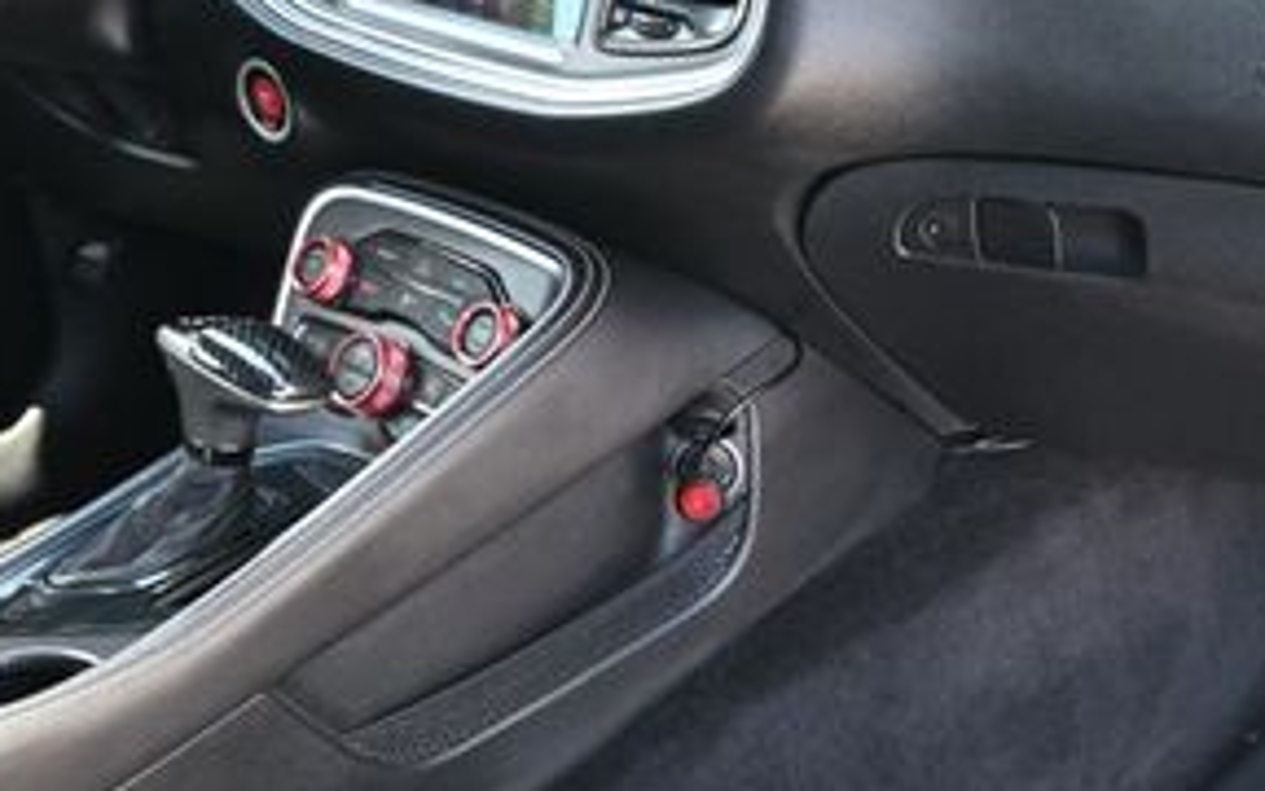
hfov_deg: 30.1
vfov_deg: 19.1
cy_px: 400
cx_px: 799
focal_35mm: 68
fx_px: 2344
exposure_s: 1/125
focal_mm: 20
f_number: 3.8
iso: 640
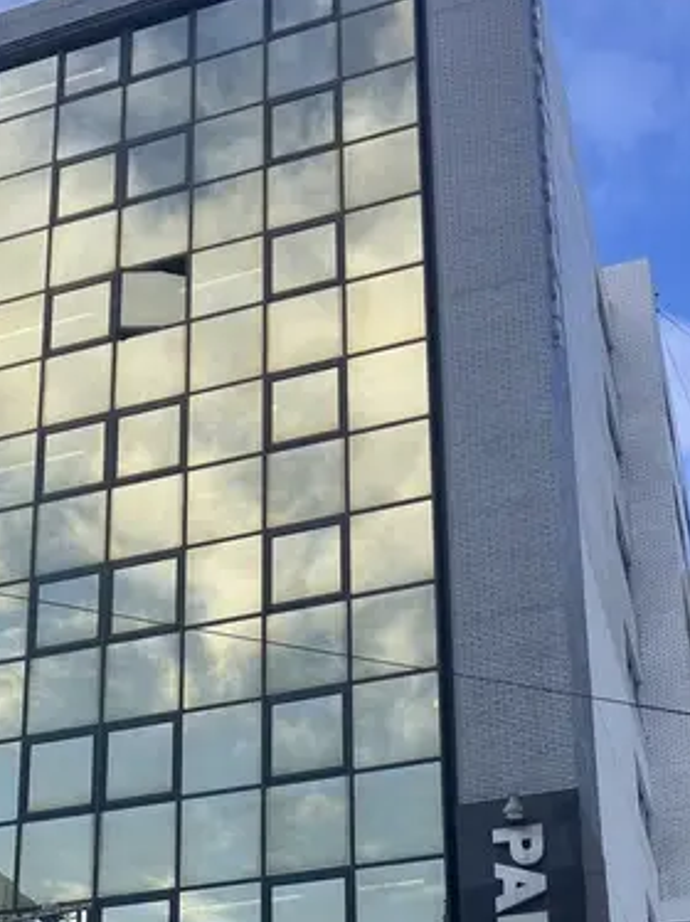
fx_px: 1703
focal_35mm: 64
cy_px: 922
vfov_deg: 28.4
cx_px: 187
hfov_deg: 22.7
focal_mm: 3.99
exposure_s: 1/796
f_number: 1.8
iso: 32
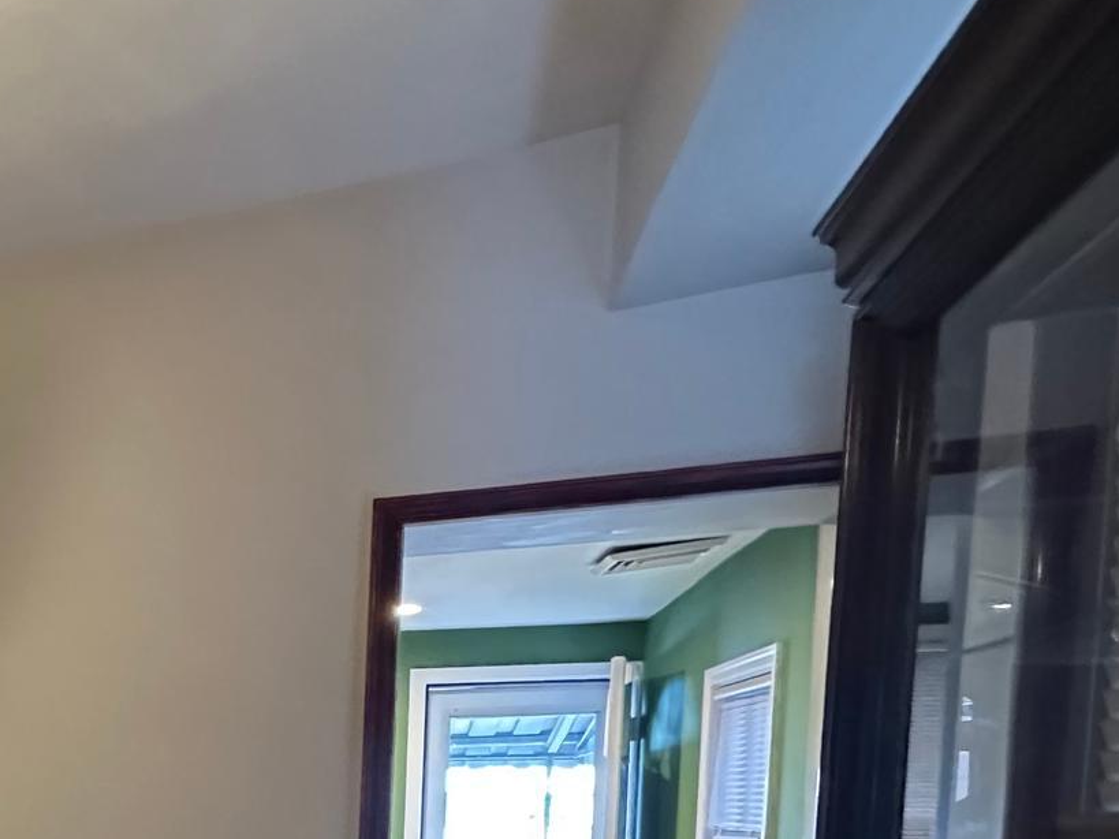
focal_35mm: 35
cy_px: 854
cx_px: -273
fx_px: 1131
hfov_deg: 37.3
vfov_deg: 36.3
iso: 1250
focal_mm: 2.22
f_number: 2.2
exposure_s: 1/40
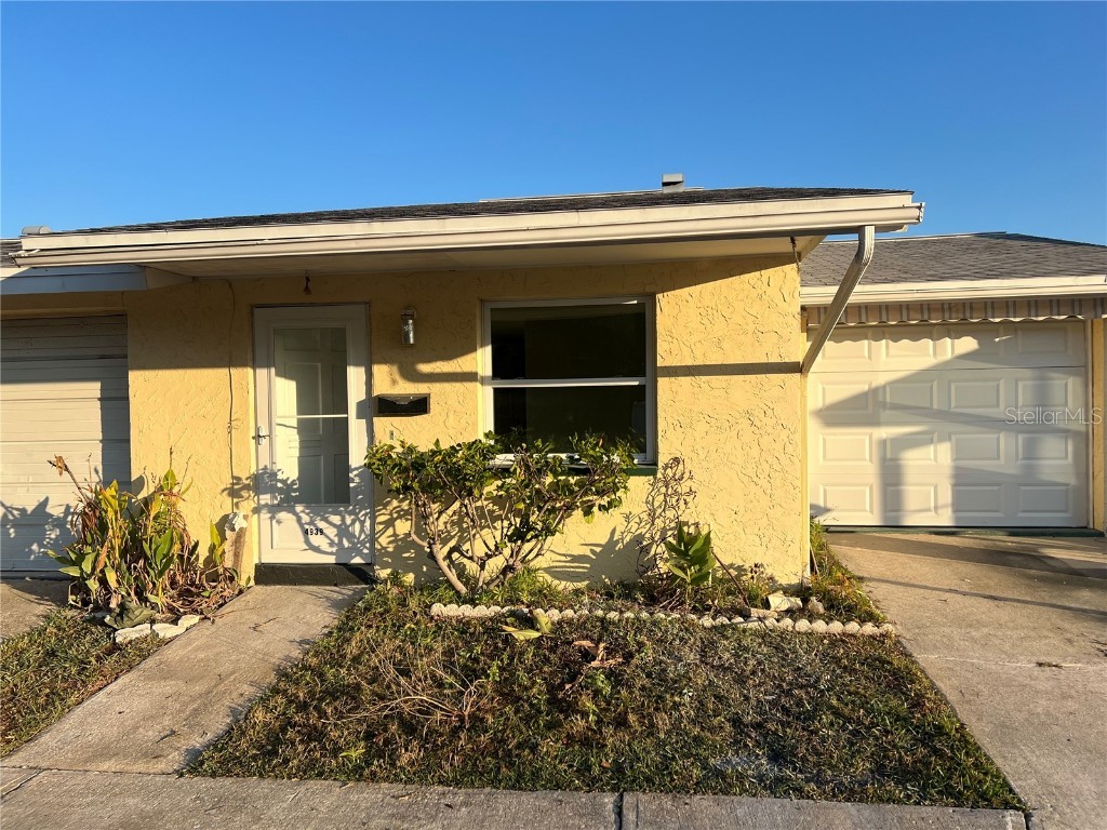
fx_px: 831
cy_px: 415
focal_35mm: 26
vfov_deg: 53.1
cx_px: 554
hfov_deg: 67.3
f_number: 1.5
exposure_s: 1/2994
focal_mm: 5.7
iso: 50
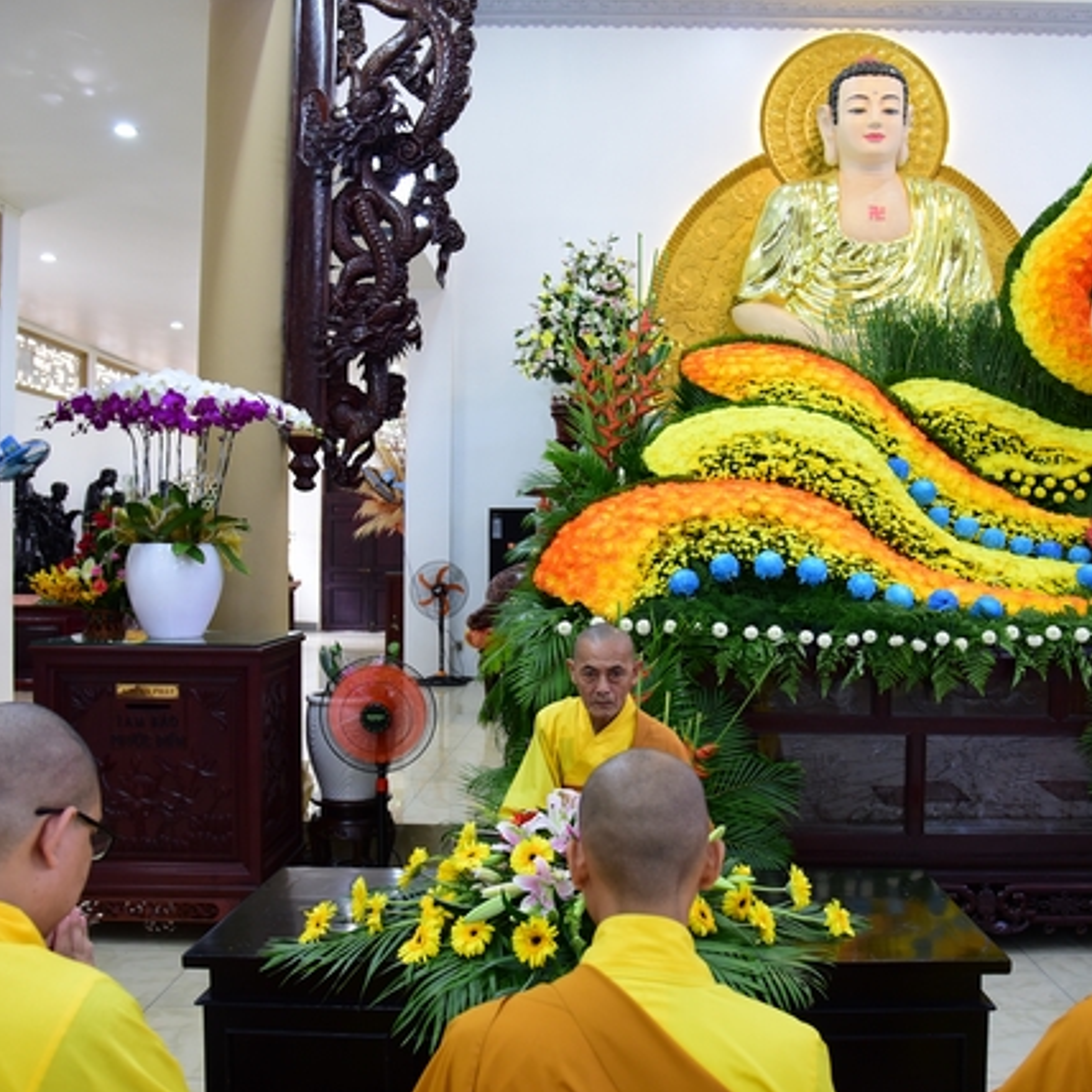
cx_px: 610
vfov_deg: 52.5
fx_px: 1106
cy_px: 551
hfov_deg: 52.4
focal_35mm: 31
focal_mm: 24
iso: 1600
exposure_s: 1/50
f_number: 4.5
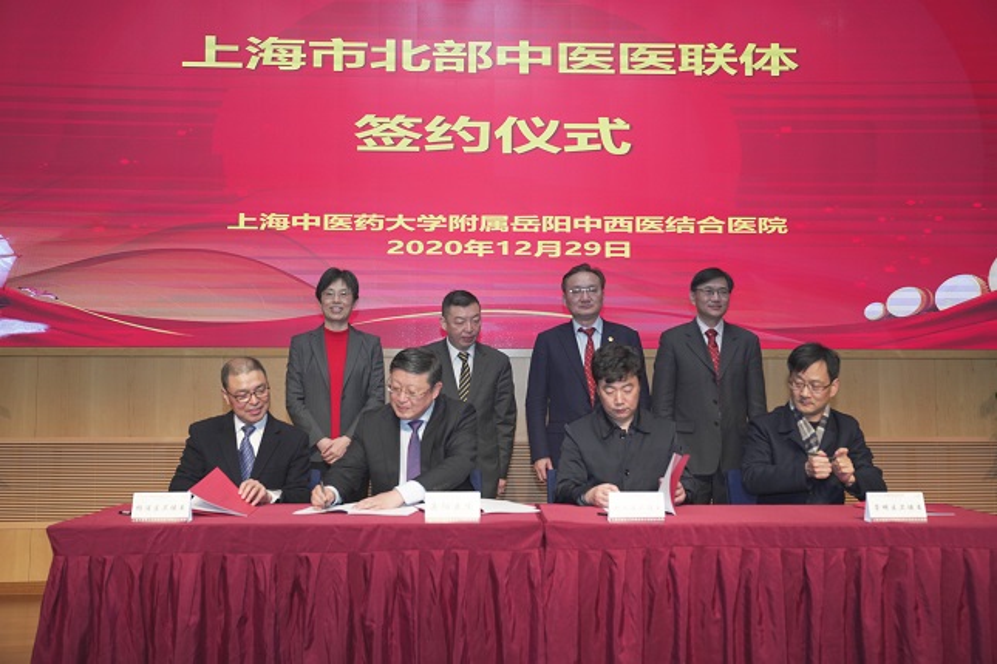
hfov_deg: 51.9
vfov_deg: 35.9
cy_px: 332
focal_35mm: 37
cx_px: 498
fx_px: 1025
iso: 1600
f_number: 4.5
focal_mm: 37
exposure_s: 1/160
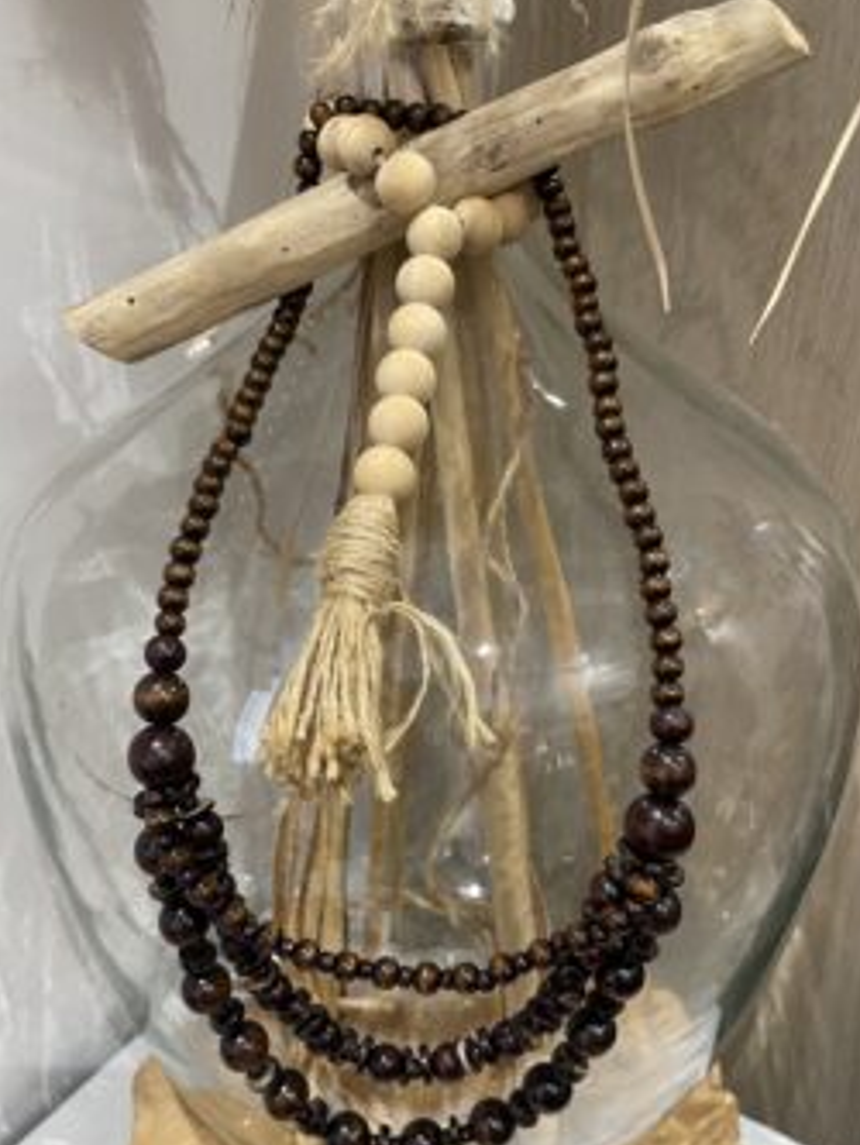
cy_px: 609
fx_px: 993
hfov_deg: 46.8
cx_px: 402
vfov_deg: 59.9
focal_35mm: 30
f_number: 1.6
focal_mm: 5.1
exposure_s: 1/50
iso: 125
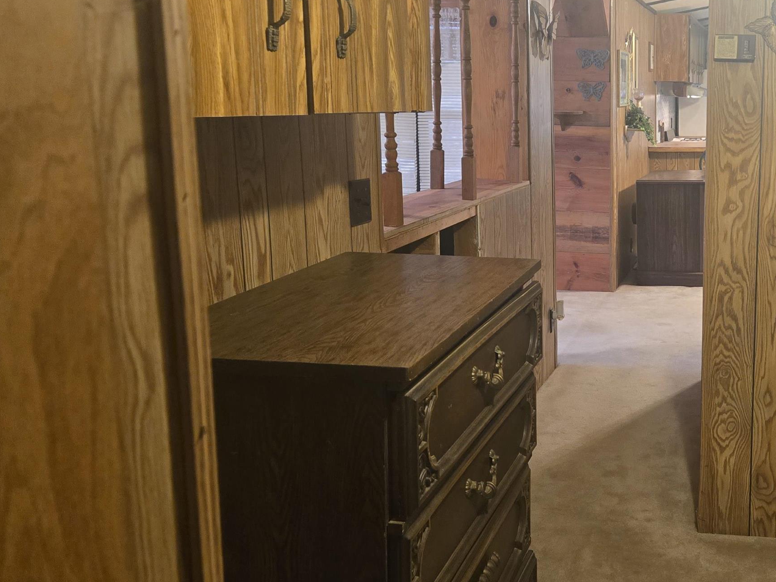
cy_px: 254
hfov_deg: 42.9
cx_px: 661
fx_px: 919
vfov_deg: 35.1
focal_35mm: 41
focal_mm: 5.4
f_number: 1.8
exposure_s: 1/60
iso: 640
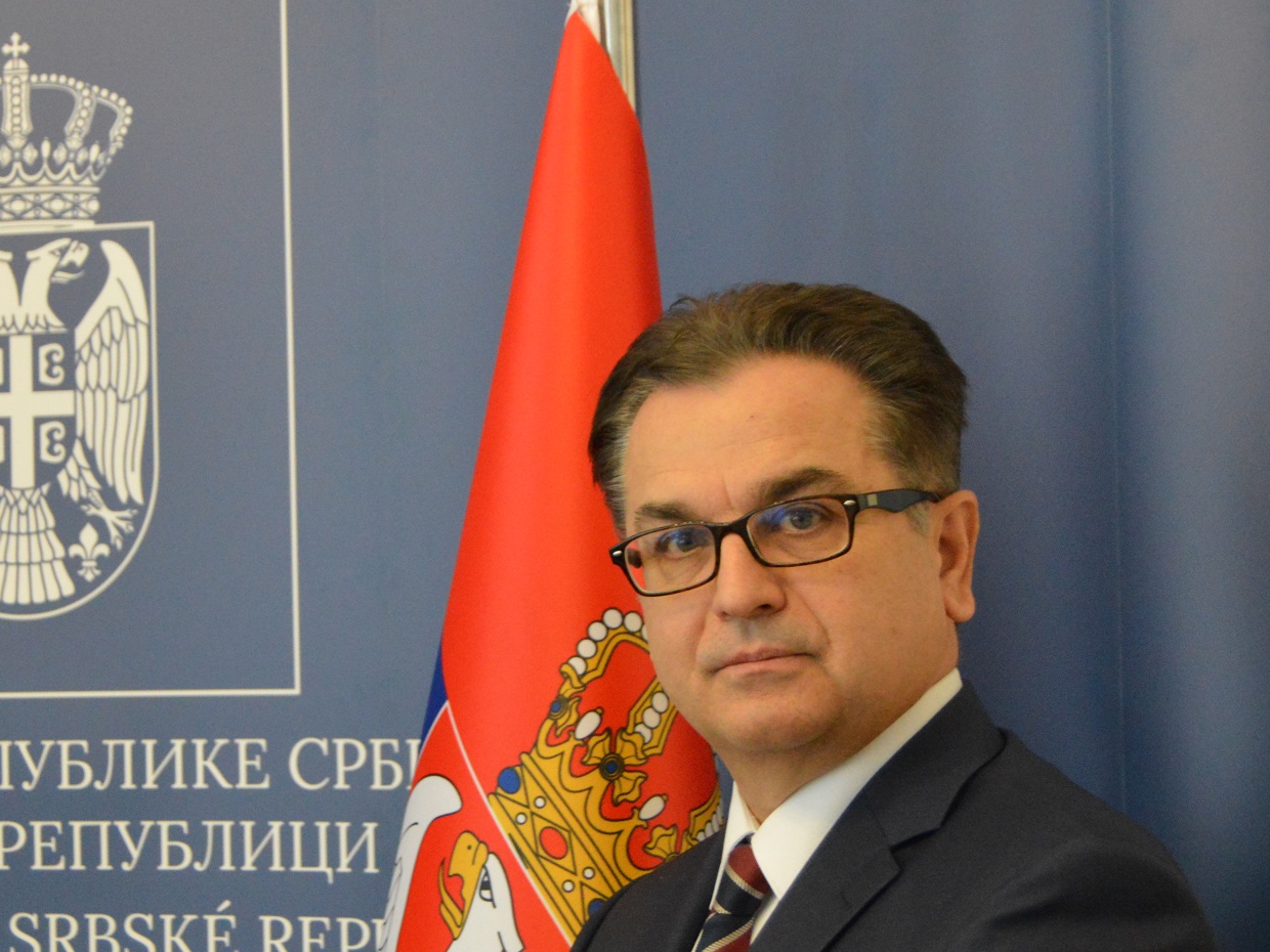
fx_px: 2898
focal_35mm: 79
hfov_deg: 24.6
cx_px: 432
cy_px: 609
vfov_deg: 18.6
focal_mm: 34
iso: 3200
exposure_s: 1/60
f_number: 4.5
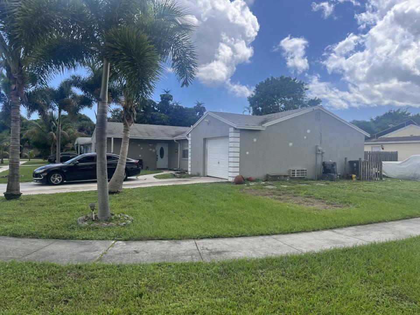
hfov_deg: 67.3
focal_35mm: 26
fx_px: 315
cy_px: 158
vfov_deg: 53.1
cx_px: 210
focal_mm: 5.1
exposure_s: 1/2179
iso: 50
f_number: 1.6
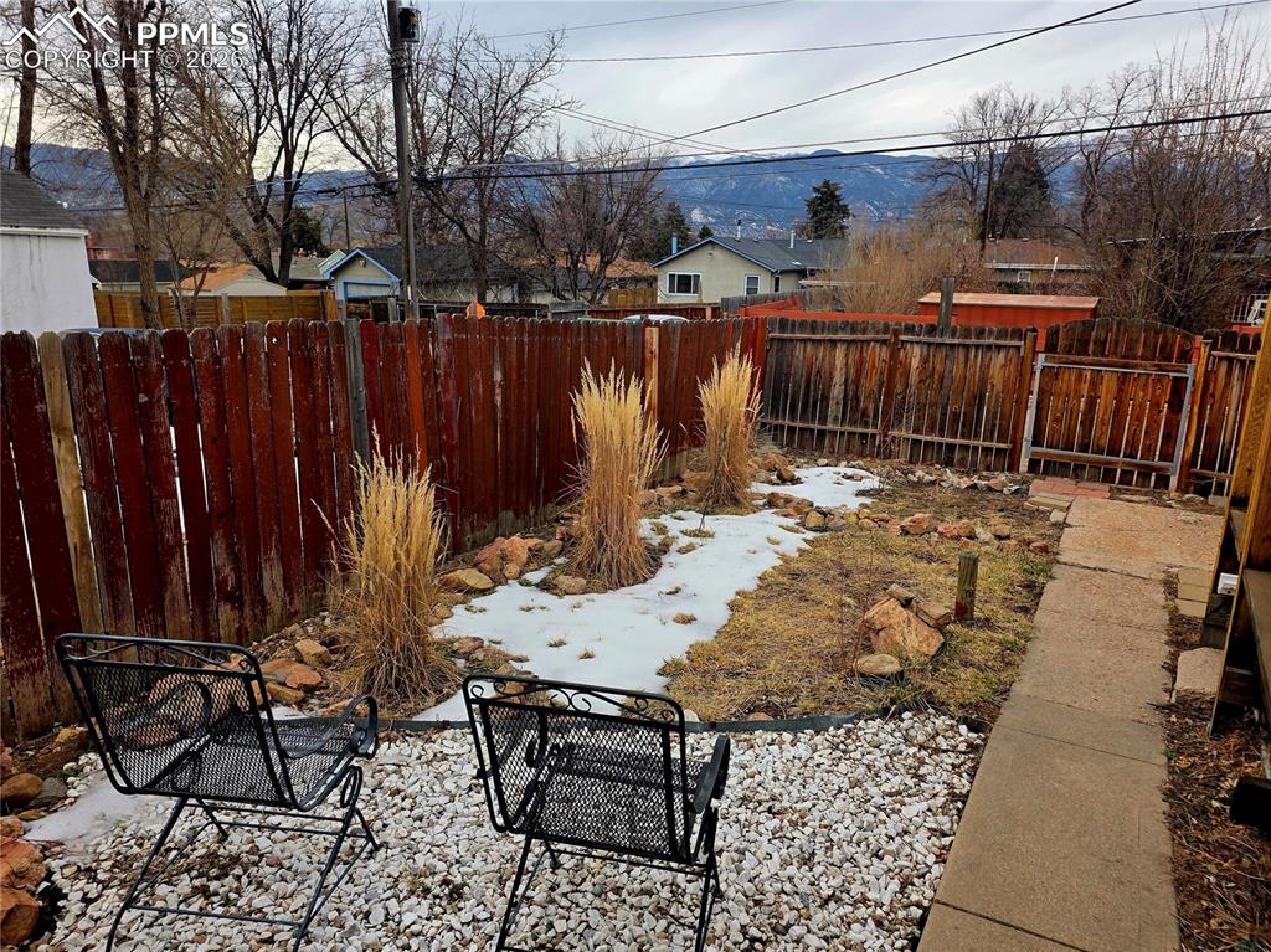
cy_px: 476
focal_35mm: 23
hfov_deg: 74.0
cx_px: 636
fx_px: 844
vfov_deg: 58.8
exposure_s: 1/1667
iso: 80
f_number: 1.7
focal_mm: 6.3
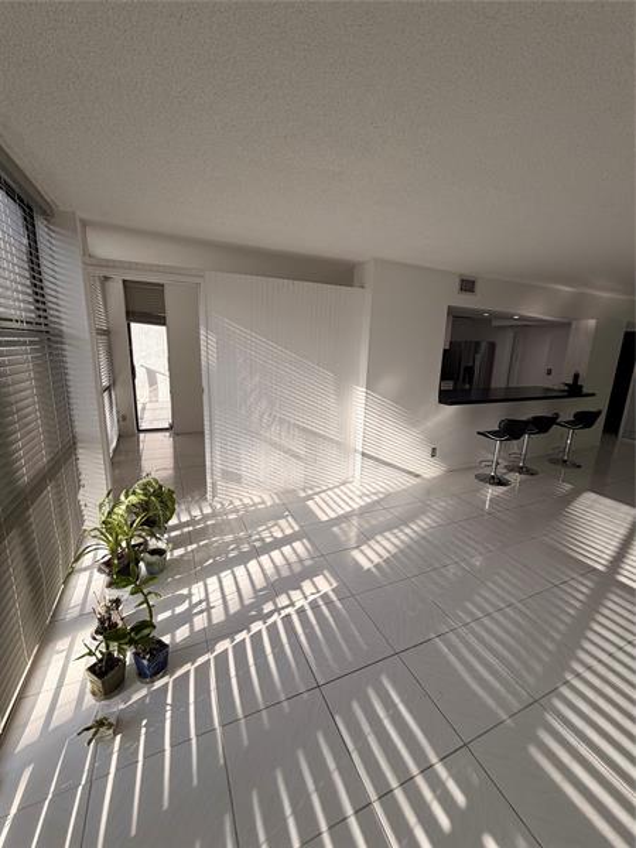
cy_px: 424
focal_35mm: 14
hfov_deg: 85.7
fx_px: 343
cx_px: 318
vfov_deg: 102.1
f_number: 2.2
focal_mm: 2.22
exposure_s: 1/498
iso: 64
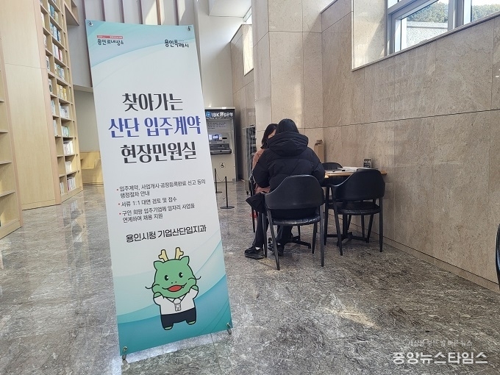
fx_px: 376
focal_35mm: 26
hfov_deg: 67.3
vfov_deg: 53.1
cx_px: 250
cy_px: 188
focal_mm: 5.4
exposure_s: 1/120
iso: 200
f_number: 1.8
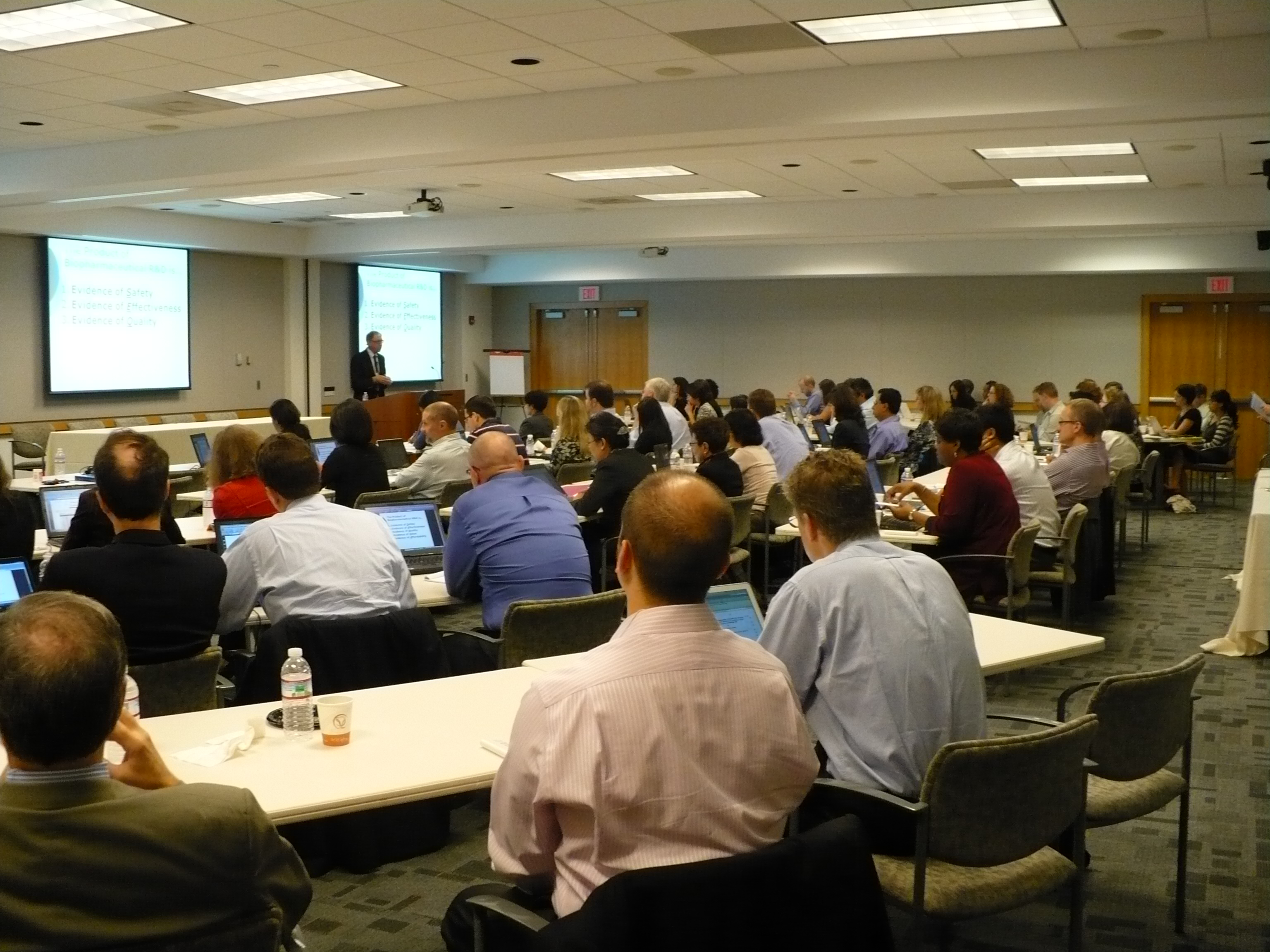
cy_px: 476
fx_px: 1357
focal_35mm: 37
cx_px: 635
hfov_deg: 50.1
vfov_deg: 38.7
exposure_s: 1/30
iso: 320
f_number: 2.8
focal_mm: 6.1
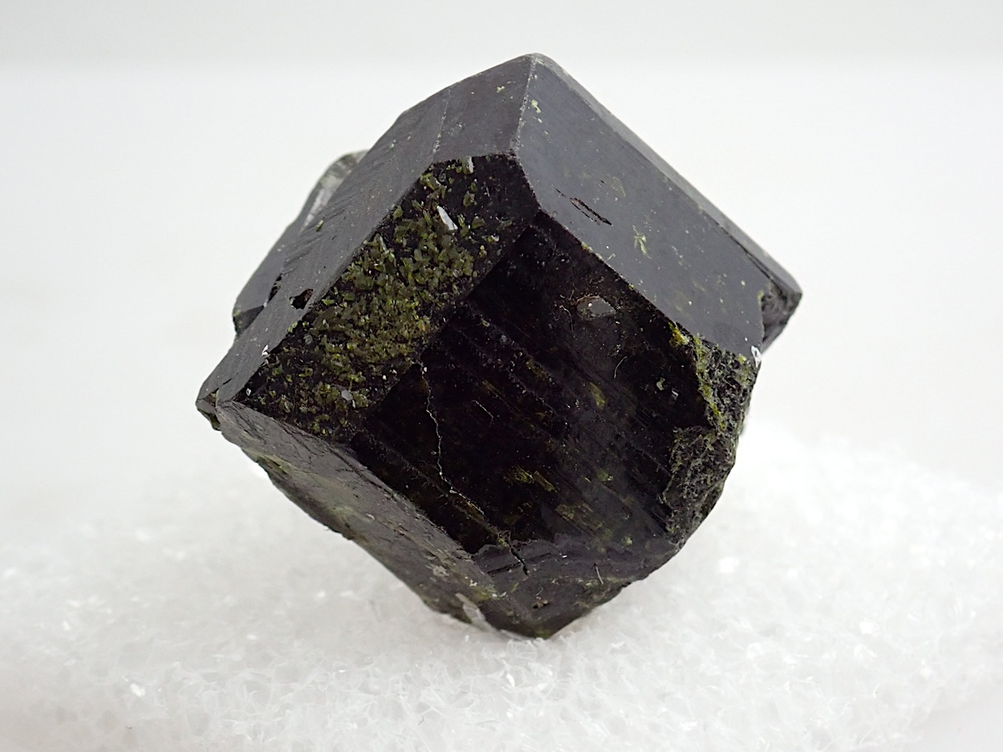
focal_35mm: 100
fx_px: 2898
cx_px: 502
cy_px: 376
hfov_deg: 19.6
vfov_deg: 14.8
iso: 800
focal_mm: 18
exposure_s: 1/80
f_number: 4.9
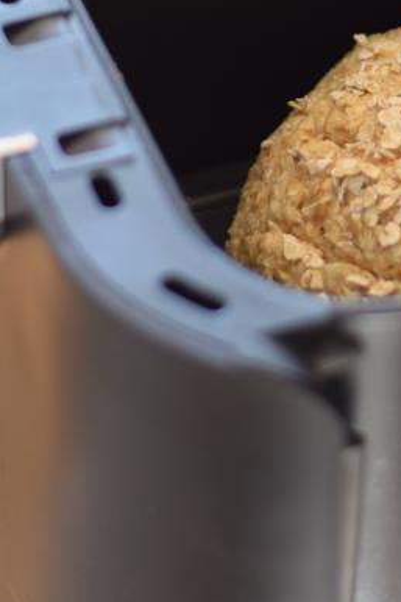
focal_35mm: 199
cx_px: 257
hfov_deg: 6.9
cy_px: -30
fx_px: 3328
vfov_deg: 10.2
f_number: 1.8
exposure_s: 1/200
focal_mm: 50
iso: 160
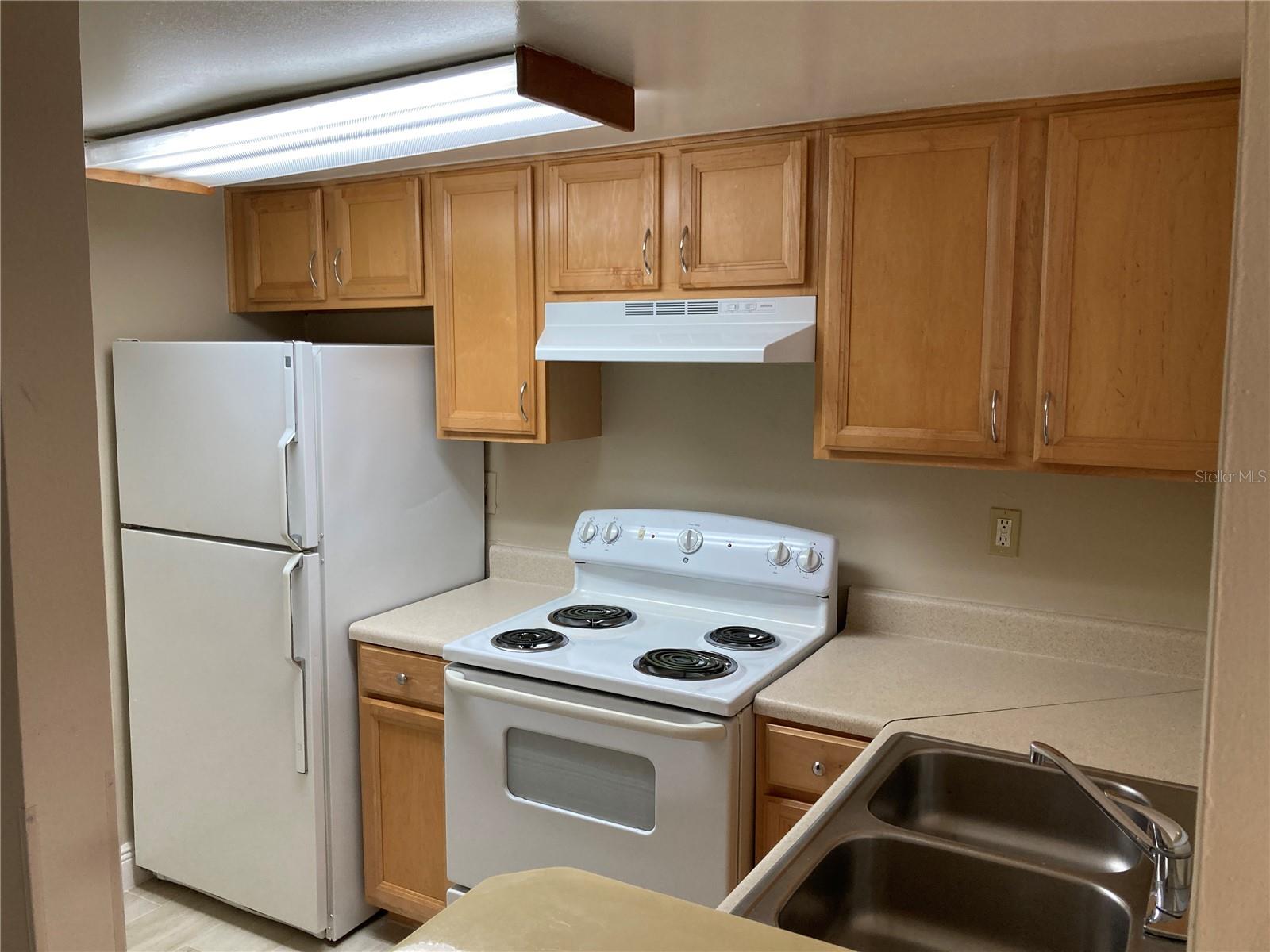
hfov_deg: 63.4
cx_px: 635
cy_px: 476
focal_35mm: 28
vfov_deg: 49.7
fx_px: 1027
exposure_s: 1/120
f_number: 1.8
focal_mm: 3.99
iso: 80
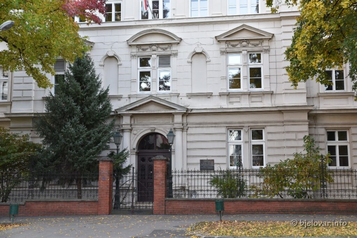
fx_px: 476
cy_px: 119
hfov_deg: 41.1
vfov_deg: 28.1
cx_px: 178
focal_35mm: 48
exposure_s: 1/60
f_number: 4
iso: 450
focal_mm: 48
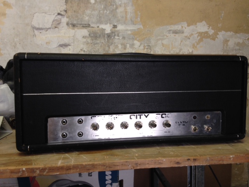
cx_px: 124
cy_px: 94
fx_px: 237
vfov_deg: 42.9
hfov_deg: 55.4
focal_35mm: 33
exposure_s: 1/20
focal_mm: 4.12
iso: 64
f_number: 2.4
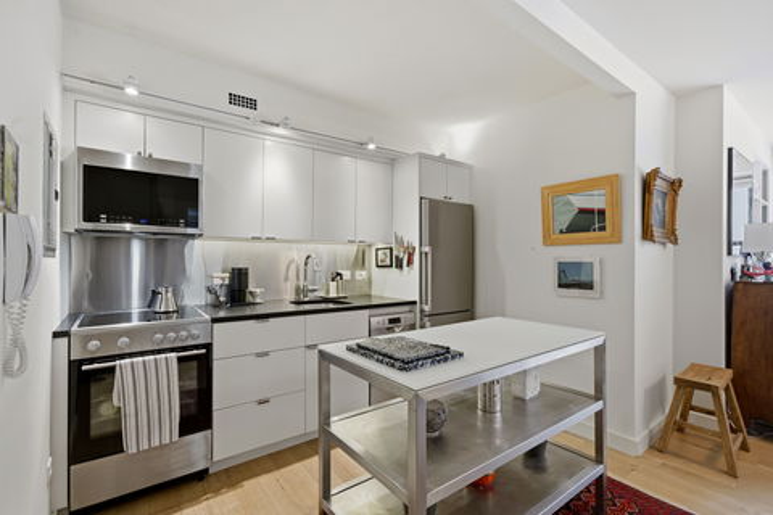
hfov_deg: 96.7
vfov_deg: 73.7
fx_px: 344
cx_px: 386
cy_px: 258
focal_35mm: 16
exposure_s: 1/2
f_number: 8
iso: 400
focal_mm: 16
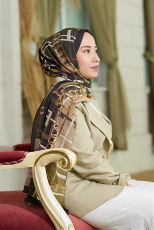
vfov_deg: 21.4
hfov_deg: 14.4
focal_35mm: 95
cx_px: 77
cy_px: 115
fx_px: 609
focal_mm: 95
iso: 800
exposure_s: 1/125
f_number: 4
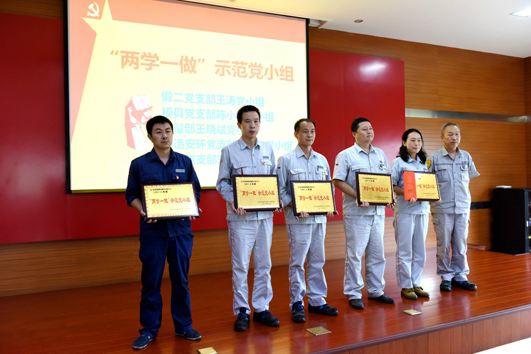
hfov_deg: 60.3
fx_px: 457
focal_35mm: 31
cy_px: 177
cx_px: 266
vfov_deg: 42.3
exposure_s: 1/100
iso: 1250
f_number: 5
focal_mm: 31
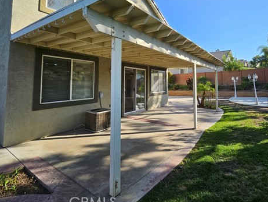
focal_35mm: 18
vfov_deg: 70.0
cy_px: 71
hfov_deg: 87.1
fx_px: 139
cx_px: 155
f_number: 2.2
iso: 32
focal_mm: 1.74
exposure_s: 1/566
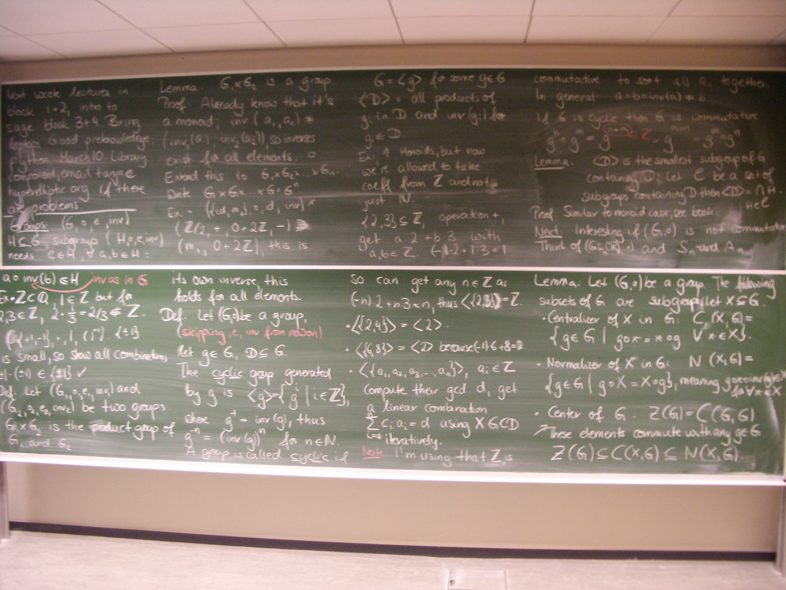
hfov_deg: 52.6
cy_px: 295
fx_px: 795
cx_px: 393
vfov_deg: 40.7
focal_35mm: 35
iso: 200
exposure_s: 1/4
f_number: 2.6
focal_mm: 5.8
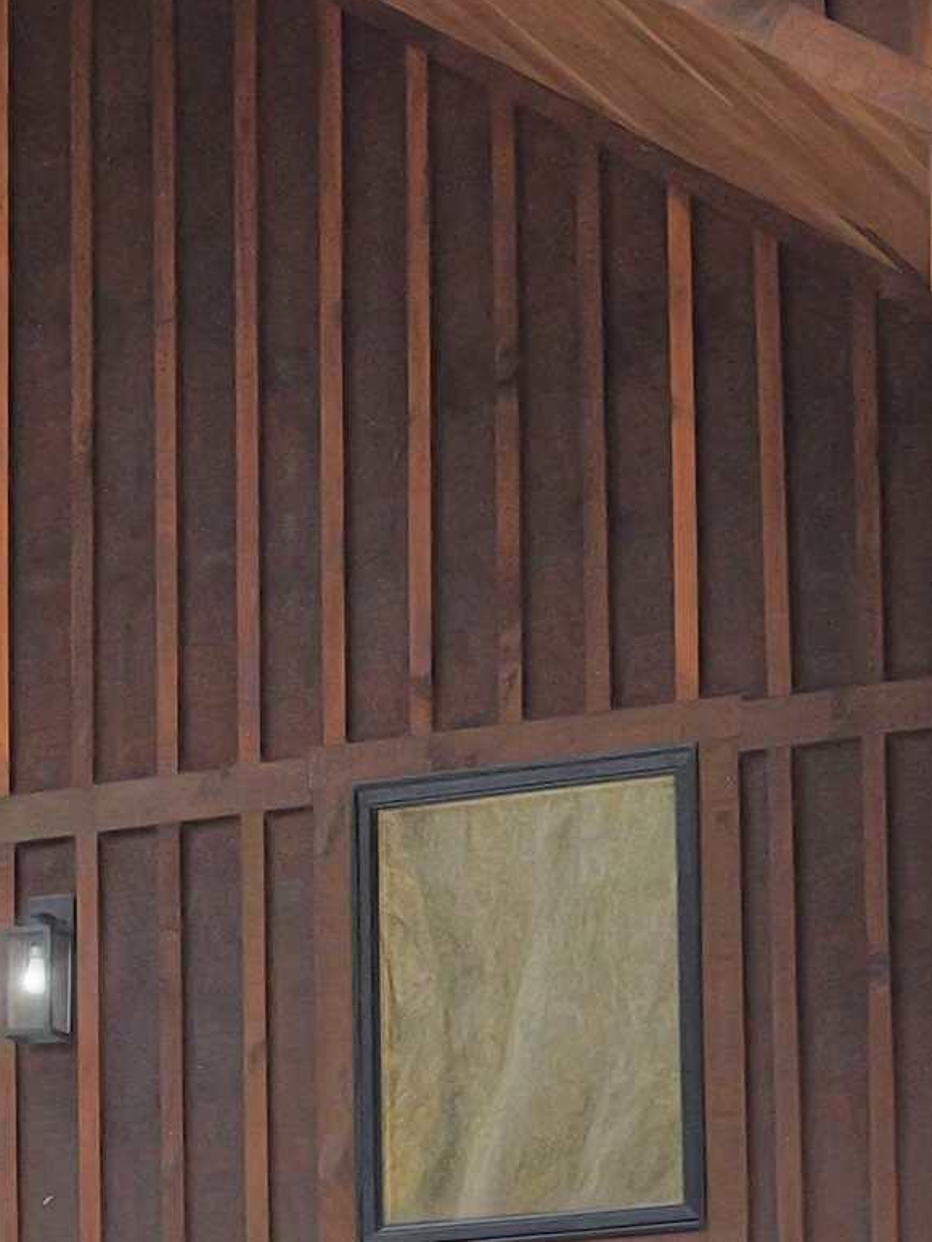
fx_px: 6173
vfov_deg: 11.5
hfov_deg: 8.5
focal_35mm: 172
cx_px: -214
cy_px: 479
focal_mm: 45
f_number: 11
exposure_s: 1/500
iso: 5000
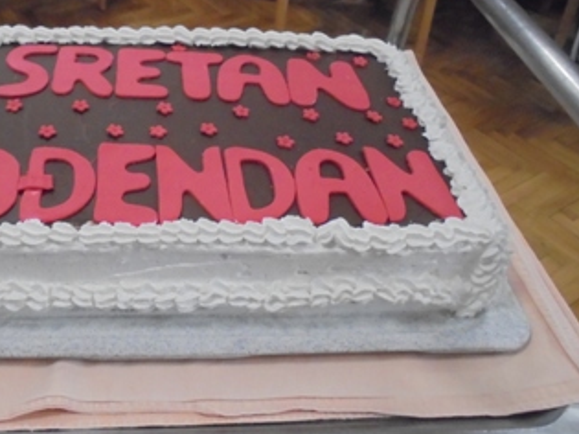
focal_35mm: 37
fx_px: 619
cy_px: 193
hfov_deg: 48.9
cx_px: 171
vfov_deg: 38.6
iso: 800
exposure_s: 1/100
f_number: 3.5
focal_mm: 4.6
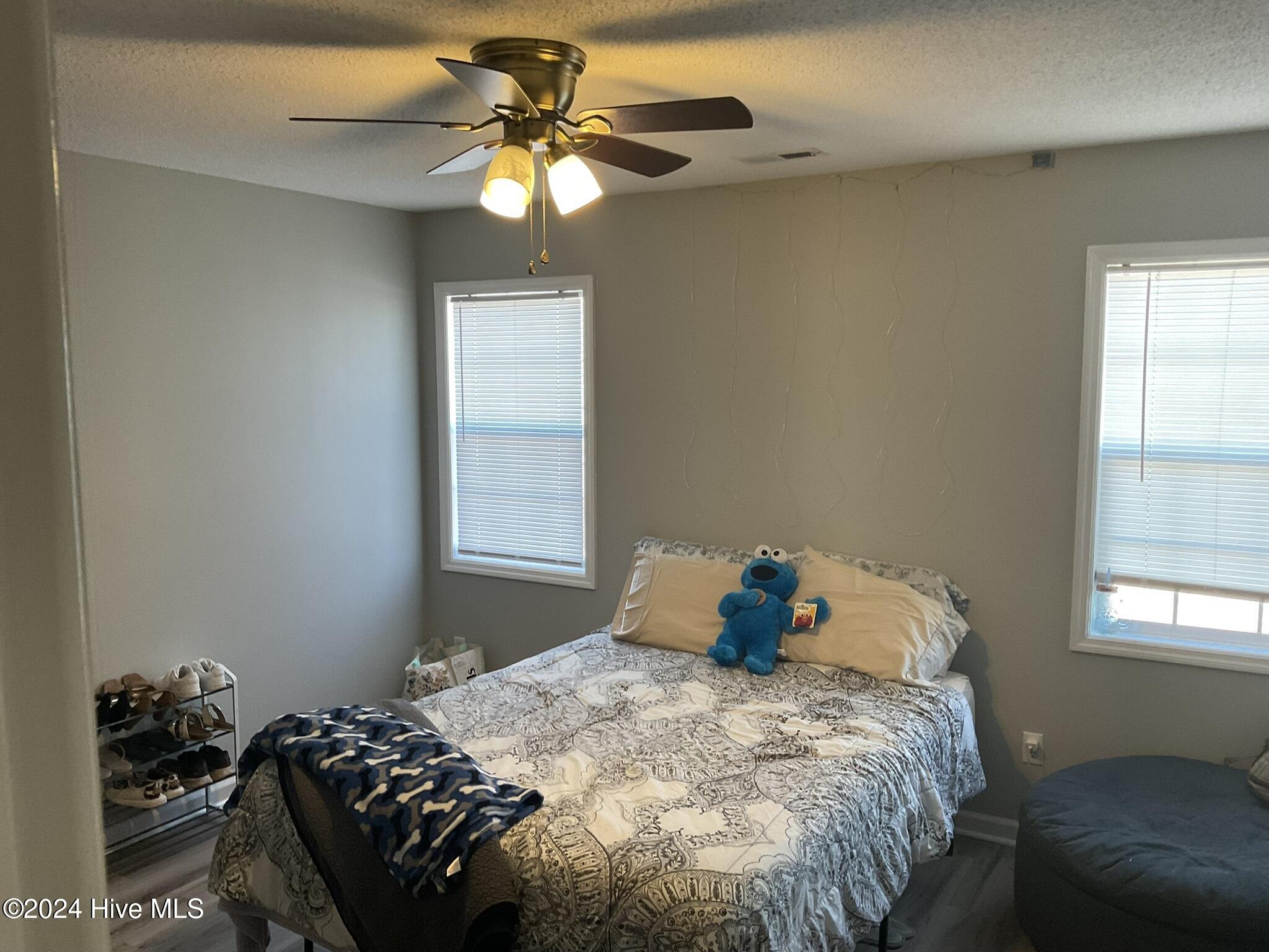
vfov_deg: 48.2
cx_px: 634
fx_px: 1063
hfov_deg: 61.7
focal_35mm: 29
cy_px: 476
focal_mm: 3
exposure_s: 1/60
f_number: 1.8
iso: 80
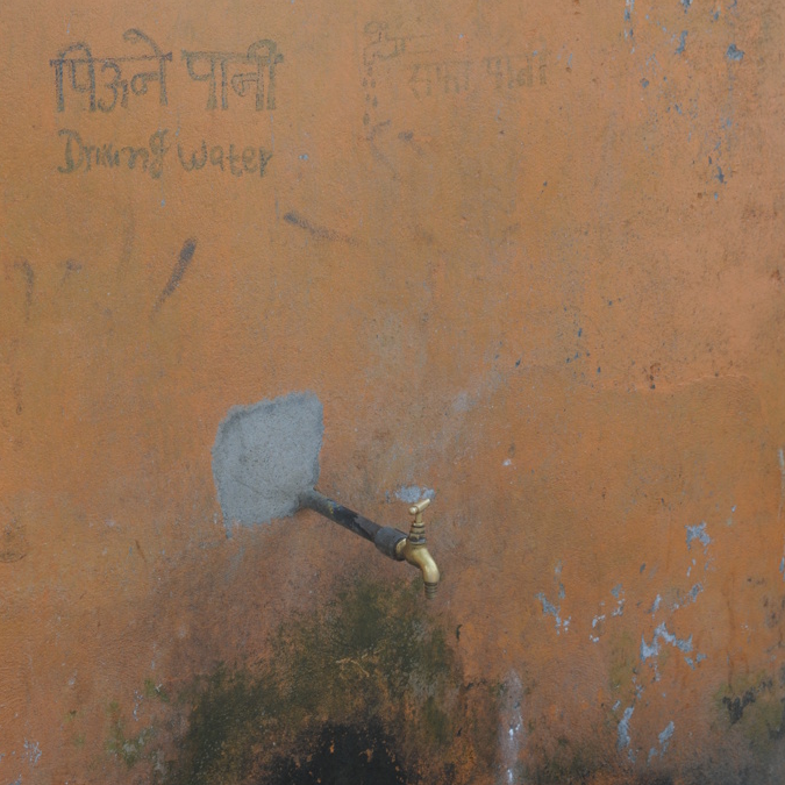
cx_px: 391
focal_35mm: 68
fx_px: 1736
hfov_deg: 25.5
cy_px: 237
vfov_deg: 25.3
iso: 200
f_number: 6.3
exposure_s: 1/160
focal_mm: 35
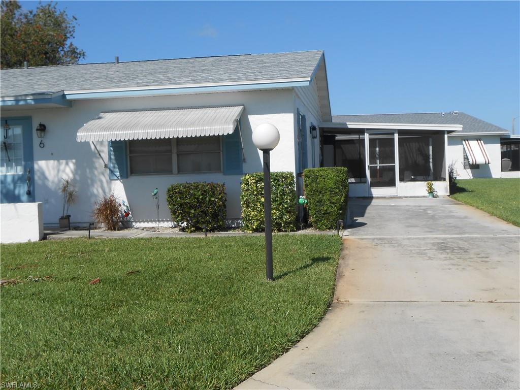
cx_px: 260
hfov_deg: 42.9
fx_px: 661
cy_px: 195
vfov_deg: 32.9
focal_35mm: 44
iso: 80
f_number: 4.5
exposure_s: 1/1000
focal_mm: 7.8
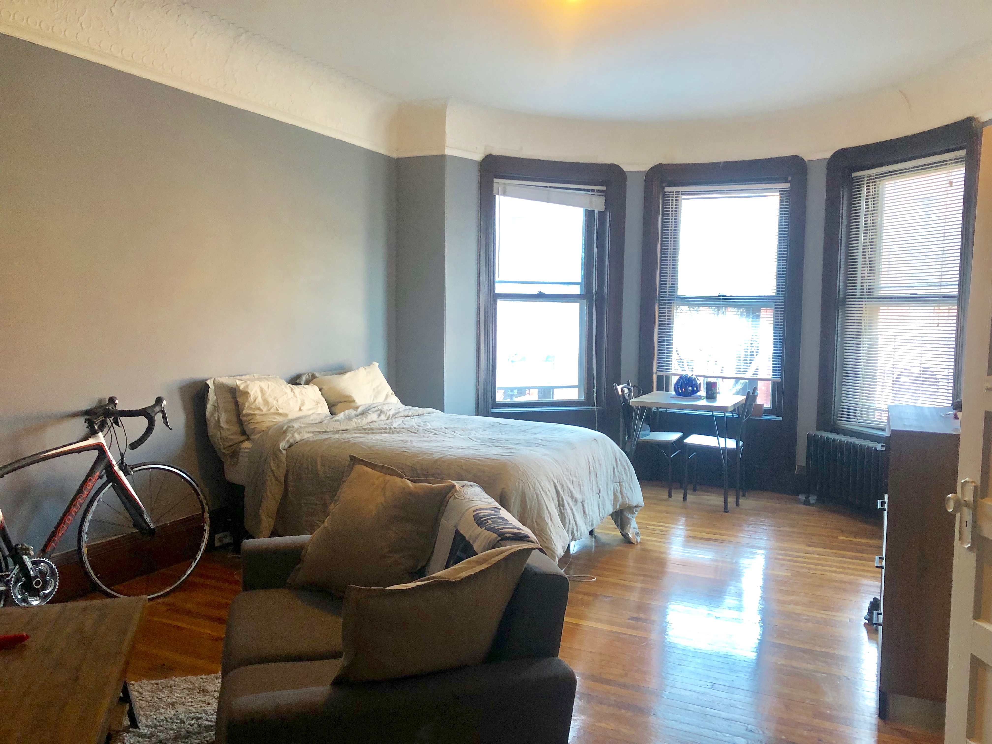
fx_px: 802
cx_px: 496
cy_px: 372
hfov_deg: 63.4
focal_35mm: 28
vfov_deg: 49.7
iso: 40
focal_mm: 3.99
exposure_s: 1/17
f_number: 1.8
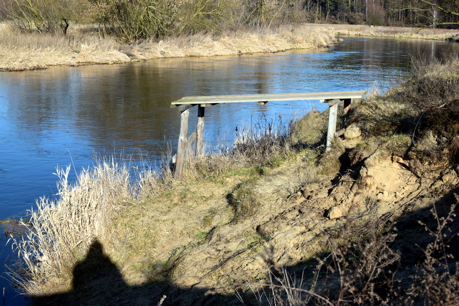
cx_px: 230
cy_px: 153
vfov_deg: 25.8
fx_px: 670
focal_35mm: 52
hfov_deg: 37.8
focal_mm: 35
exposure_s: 1/400
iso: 400
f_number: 11
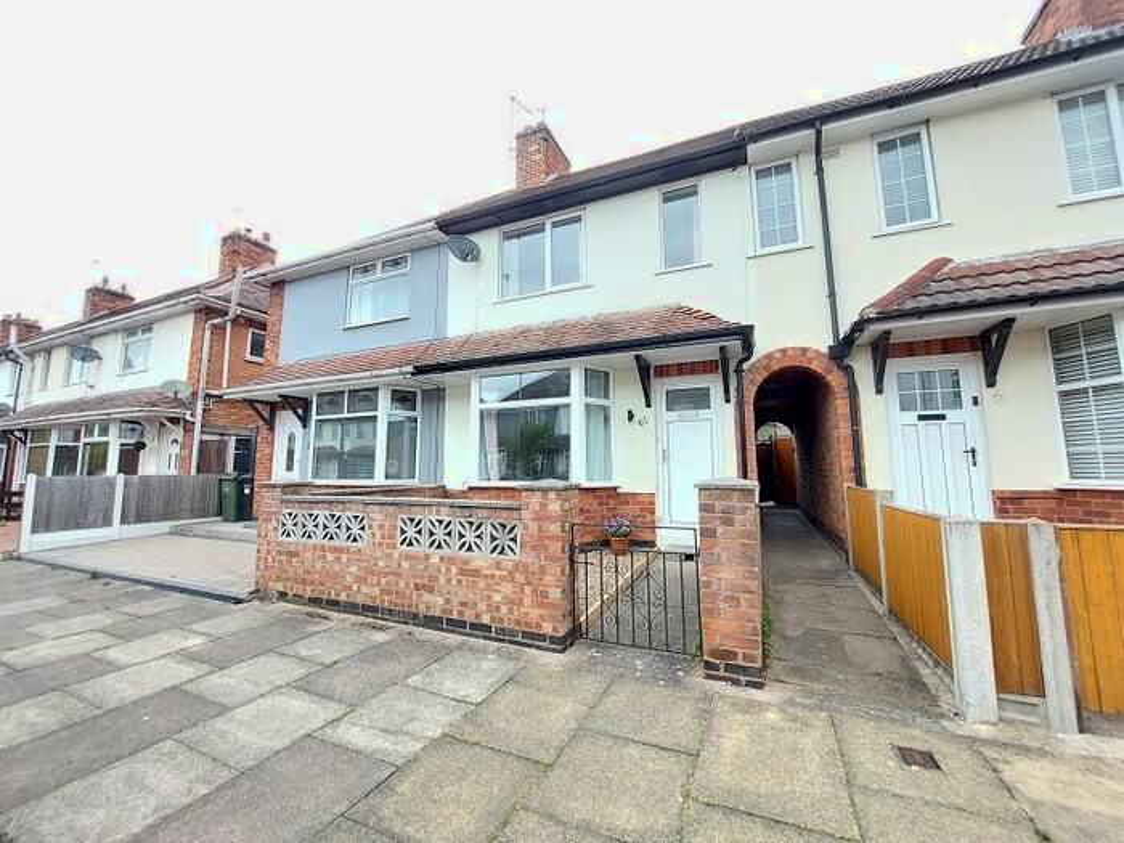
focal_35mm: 13
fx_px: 422
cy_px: 422
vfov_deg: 89.9
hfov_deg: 106.2
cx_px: 562
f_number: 2.2
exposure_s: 1/120
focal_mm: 1.74
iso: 64
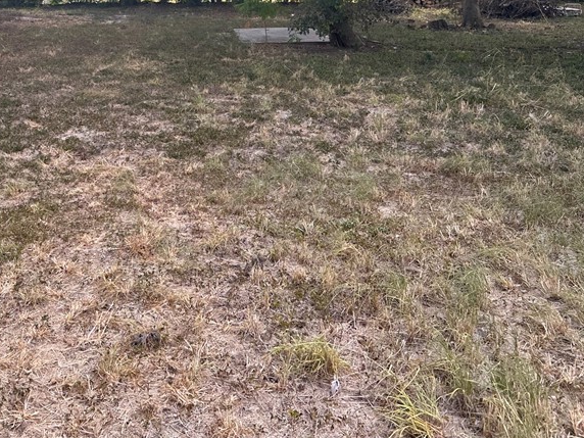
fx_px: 725
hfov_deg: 42.8
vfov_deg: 32.0
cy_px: 48
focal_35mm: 43
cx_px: 165
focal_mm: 6.86
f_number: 1.78
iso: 80
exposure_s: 1/489
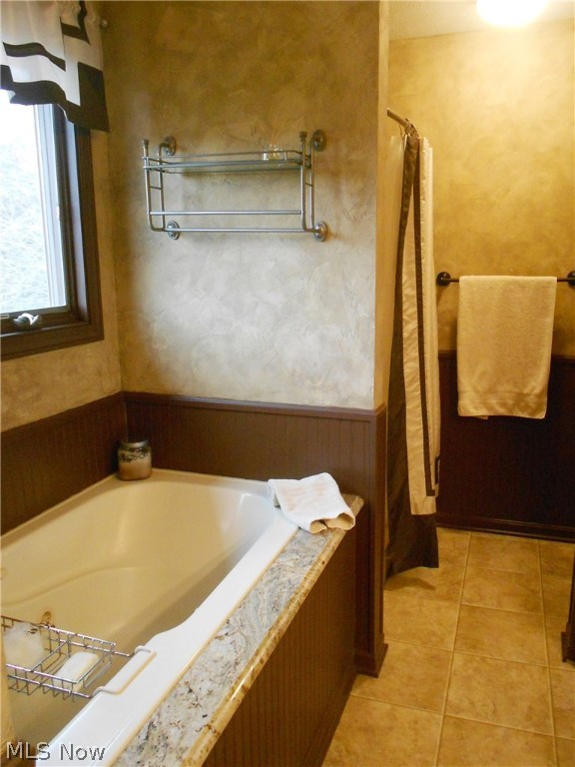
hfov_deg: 48.2
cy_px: 384
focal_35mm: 29
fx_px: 642
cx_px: 288
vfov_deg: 61.7
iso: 400
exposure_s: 1/25
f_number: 3.4
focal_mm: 5.1
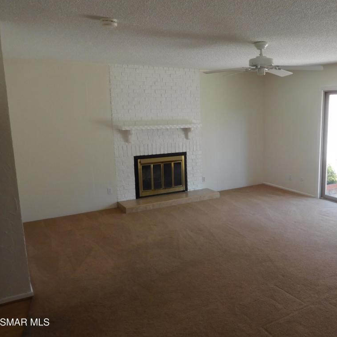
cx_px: 221
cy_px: 166
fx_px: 330
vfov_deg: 54.0
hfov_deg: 53.1
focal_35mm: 30
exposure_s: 1/50
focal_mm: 4.5
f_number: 3.4
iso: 125
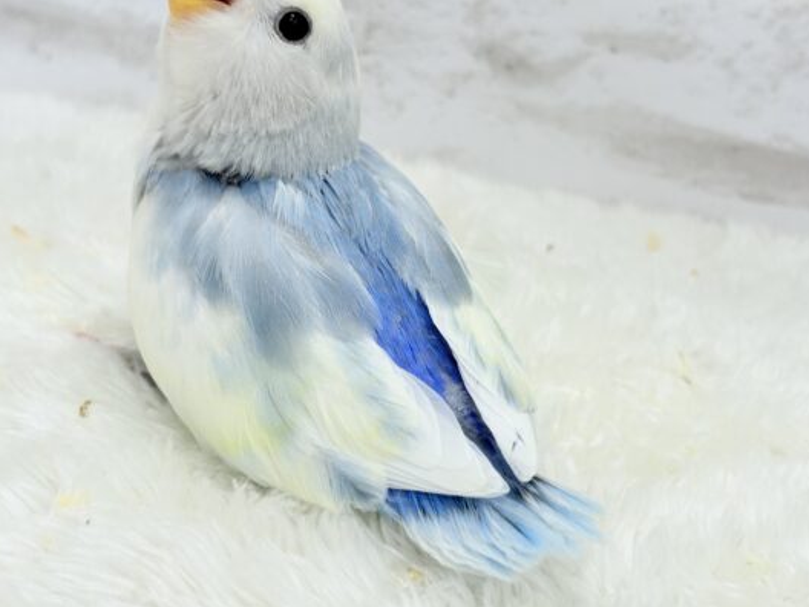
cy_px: 268
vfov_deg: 23.3
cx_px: 427
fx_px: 1472
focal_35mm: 63
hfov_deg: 30.7
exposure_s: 1/50
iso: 32
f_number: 1.6
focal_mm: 5.96
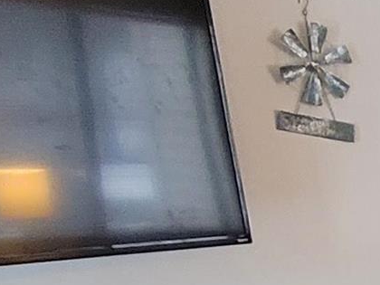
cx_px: 834
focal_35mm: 95
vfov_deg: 13.7
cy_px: 529
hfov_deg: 15.1
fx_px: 1043
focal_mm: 1.74
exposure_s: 1/59
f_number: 2.2
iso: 250
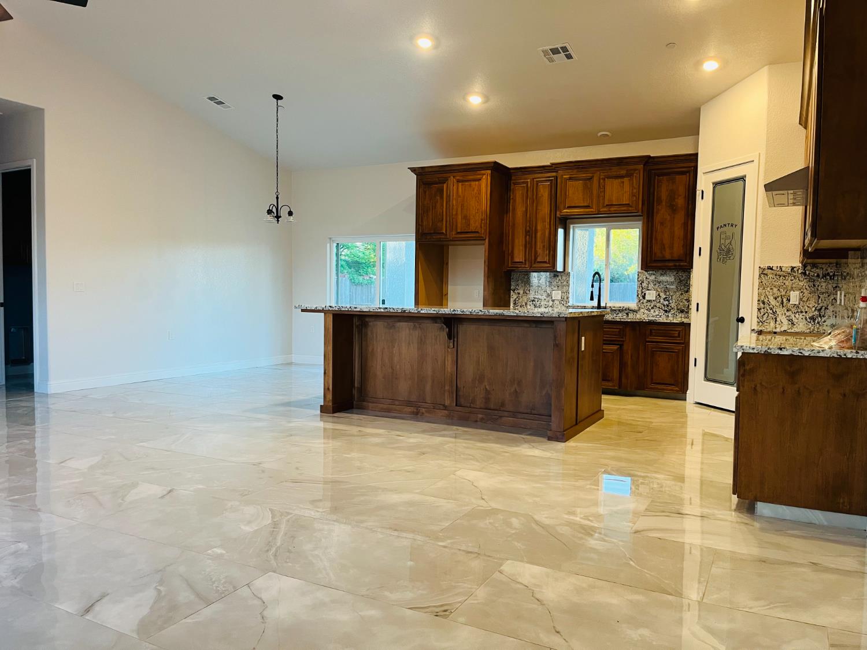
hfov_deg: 67.3
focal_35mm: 26
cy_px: 325
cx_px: 434
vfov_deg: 53.1
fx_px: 651
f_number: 1.6
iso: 160
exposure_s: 1/60
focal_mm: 5.1
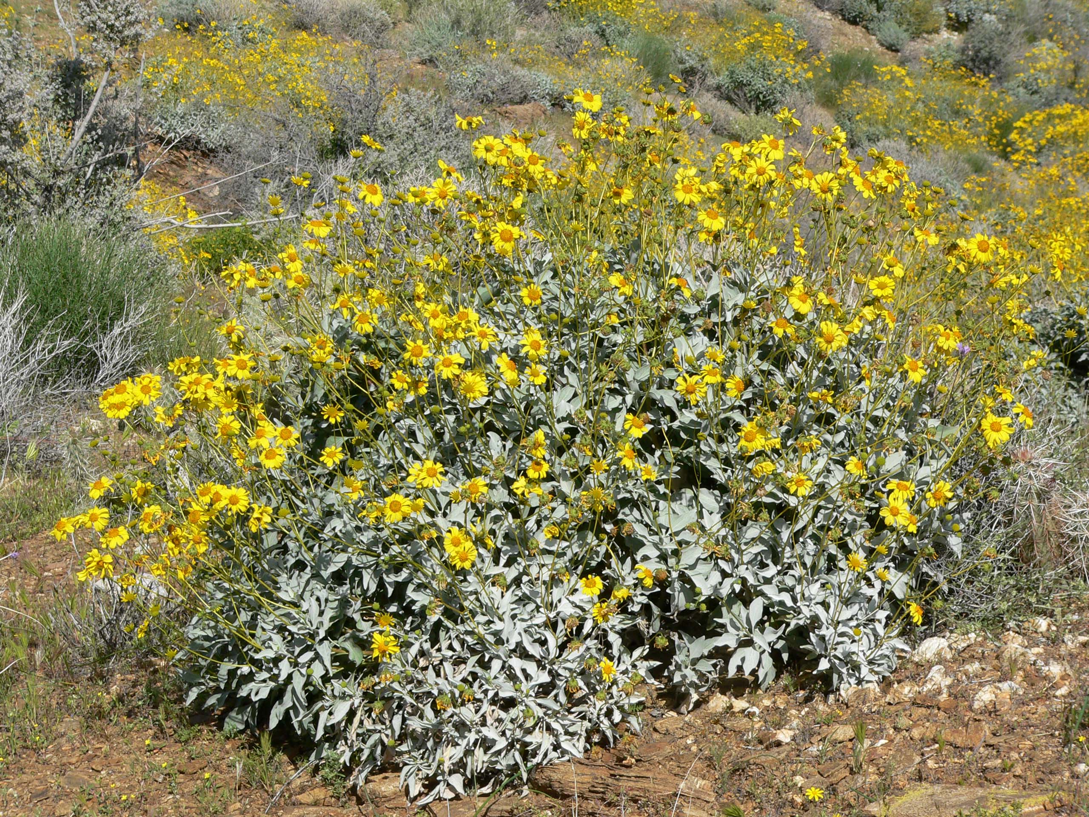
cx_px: 544
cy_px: 408
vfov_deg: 14.8
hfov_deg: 19.6
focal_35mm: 100
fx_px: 3146
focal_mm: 16.6
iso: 80
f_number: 5.6
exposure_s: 1/500
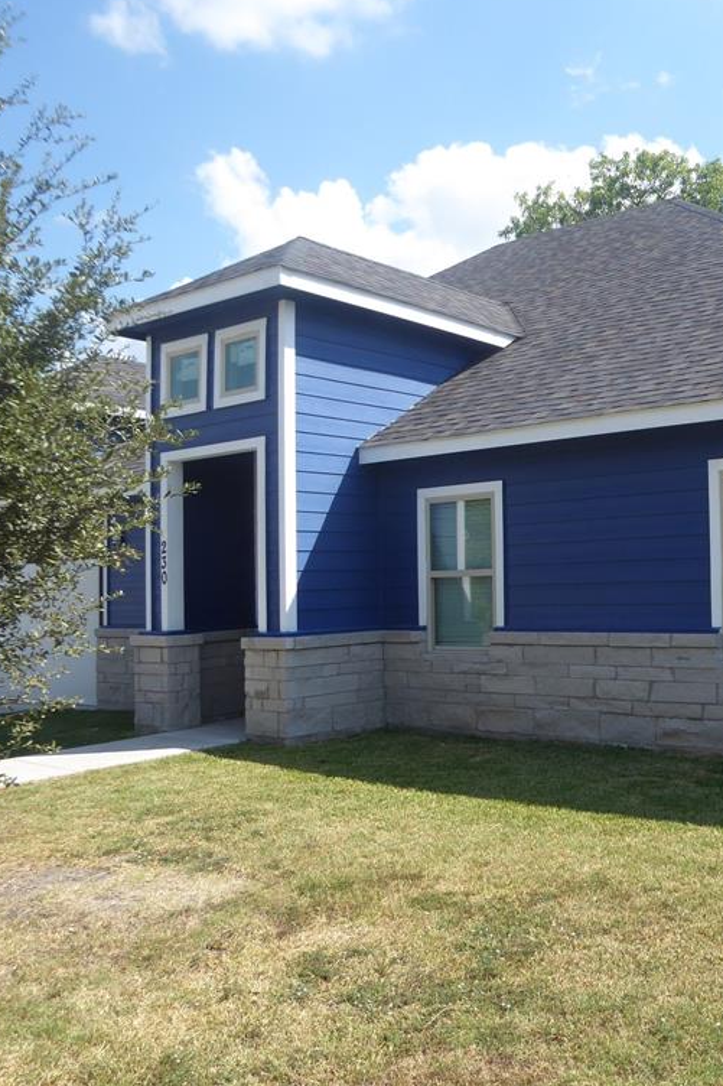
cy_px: 533
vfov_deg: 55.8
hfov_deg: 37.4
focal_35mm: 34
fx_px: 1025
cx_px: 583
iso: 80
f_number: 3.3
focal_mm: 4.3
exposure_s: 1/640
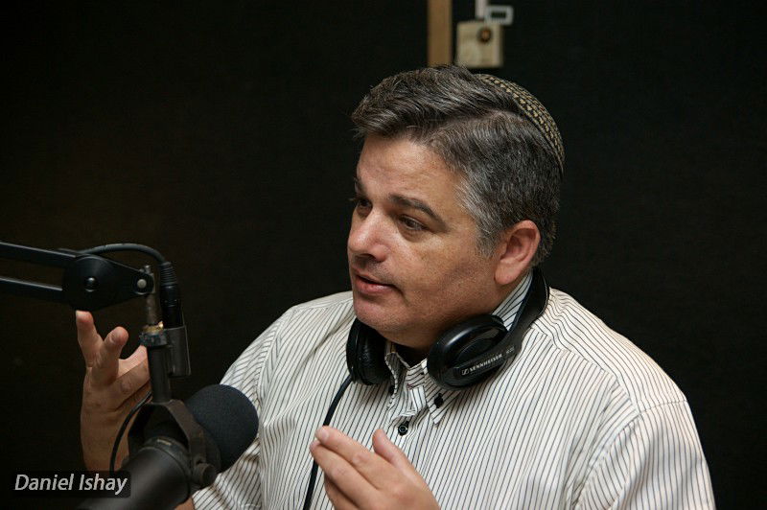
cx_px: 384
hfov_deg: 29.9
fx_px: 1437
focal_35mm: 68
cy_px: 255
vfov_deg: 20.1
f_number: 2.8
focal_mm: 45
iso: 100
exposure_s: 1/60
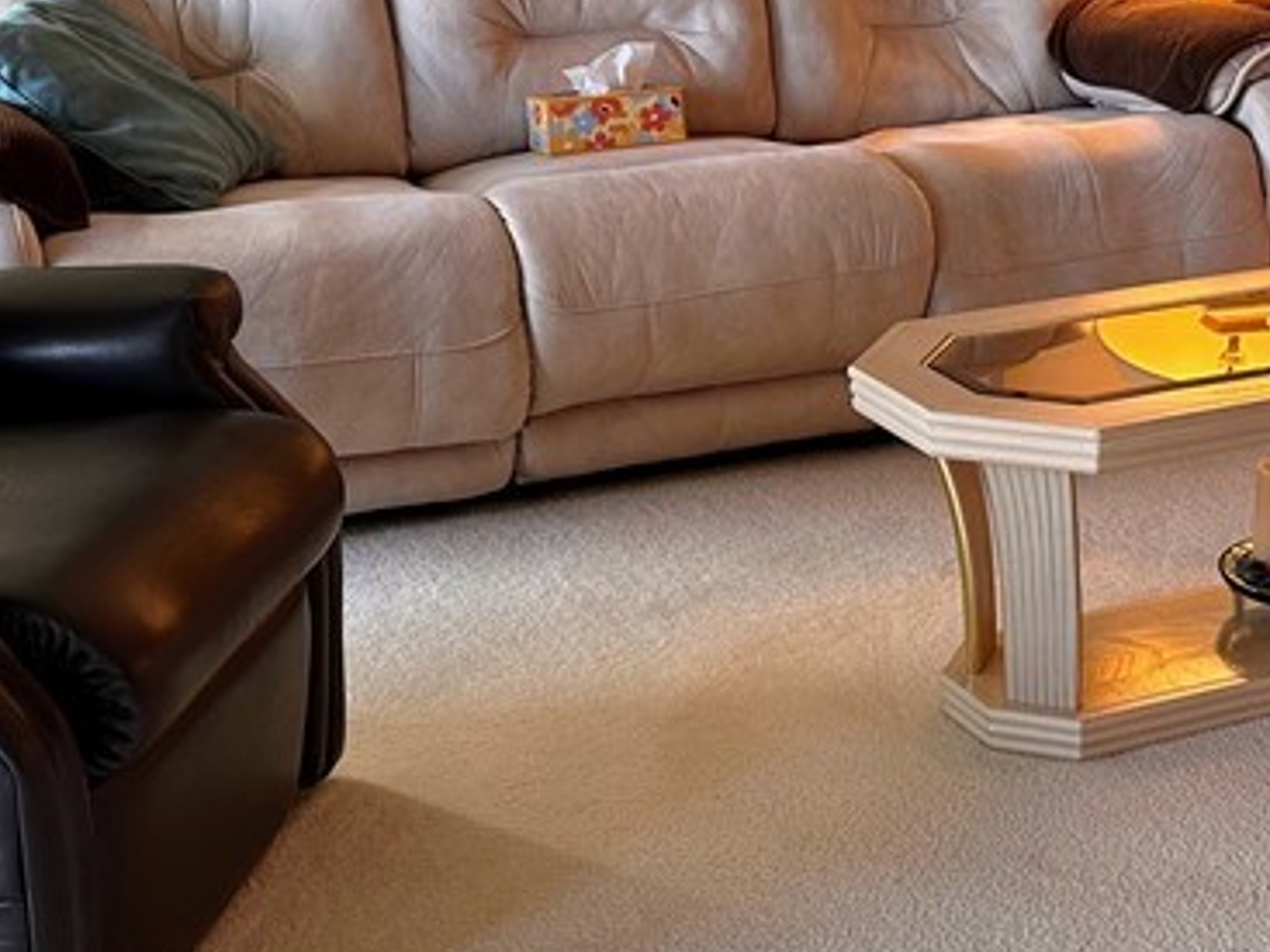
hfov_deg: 28.7
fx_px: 2457
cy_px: 170
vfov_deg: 21.6
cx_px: 882
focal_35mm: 67
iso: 125
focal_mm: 6.86
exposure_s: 1/60
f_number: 1.78
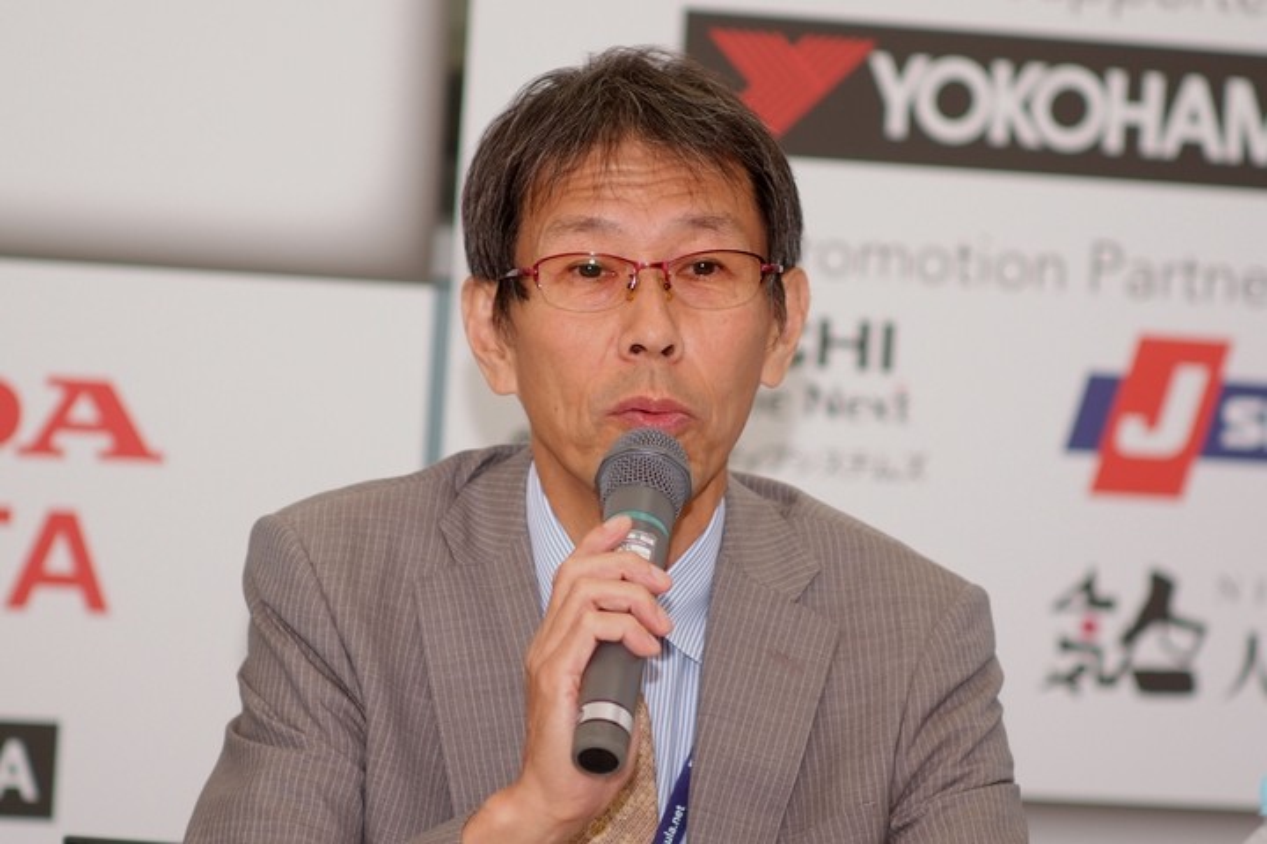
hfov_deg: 13.0
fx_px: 5560
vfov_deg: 8.7
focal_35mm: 158
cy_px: 422
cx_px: 634
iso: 400
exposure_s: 1/125
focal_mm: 105
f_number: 2.5
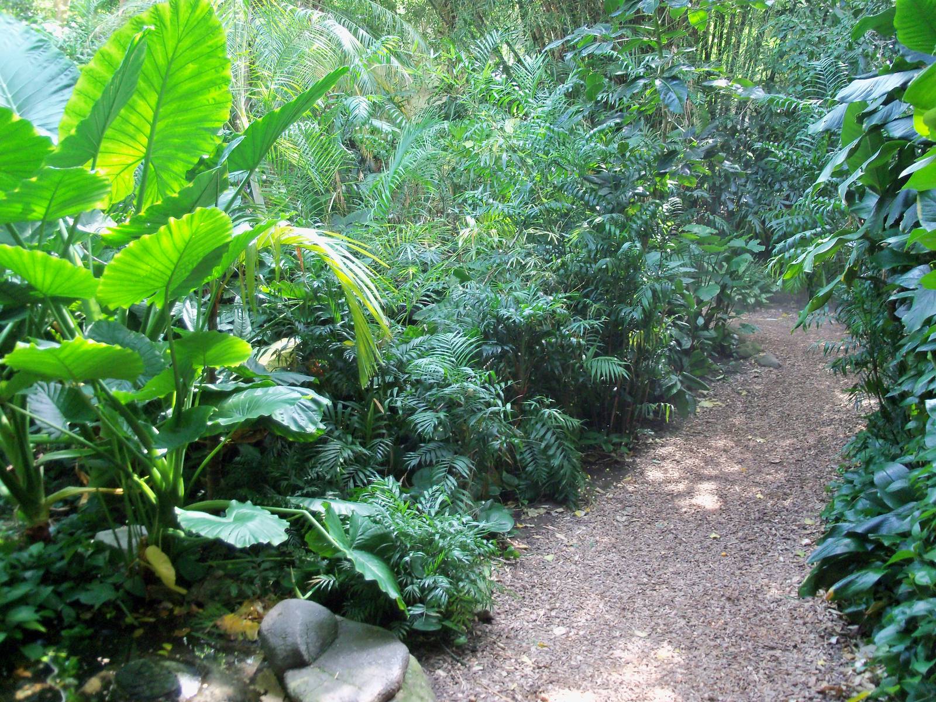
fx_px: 946
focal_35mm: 35
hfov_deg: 52.6
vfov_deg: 40.7
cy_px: 351
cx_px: 468
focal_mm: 6.3
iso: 160
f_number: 3
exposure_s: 1/30
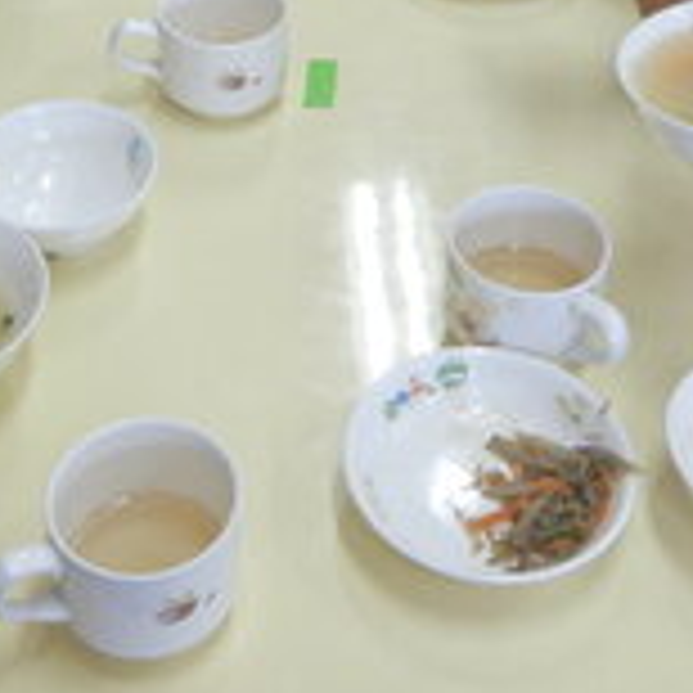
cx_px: 310
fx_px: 1563
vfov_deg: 23.2
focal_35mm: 69
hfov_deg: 25.0
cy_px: -110
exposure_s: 1/50
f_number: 2.8
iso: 125
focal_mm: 4.3
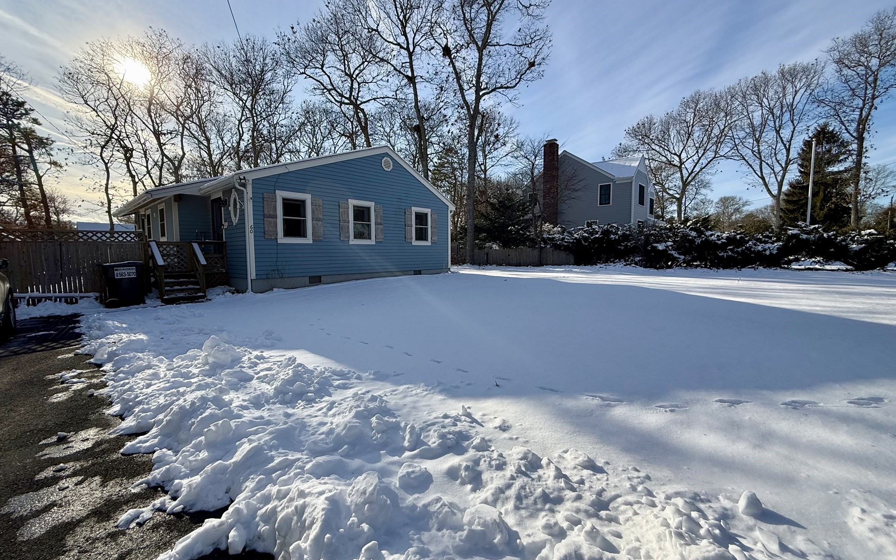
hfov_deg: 101.5
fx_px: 366
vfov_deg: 74.8
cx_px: 444
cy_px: 278
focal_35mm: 15
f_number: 2.2
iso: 50
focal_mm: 2.22
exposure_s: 1/1795
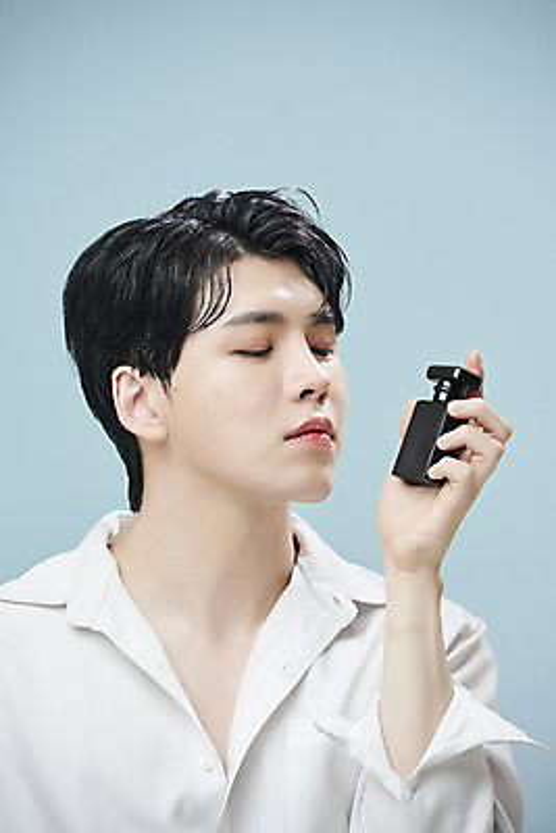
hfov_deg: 7.2
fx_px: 4398
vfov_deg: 10.8
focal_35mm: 190
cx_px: 278
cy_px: 416
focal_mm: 190
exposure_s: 1/125
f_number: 5.6
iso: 50
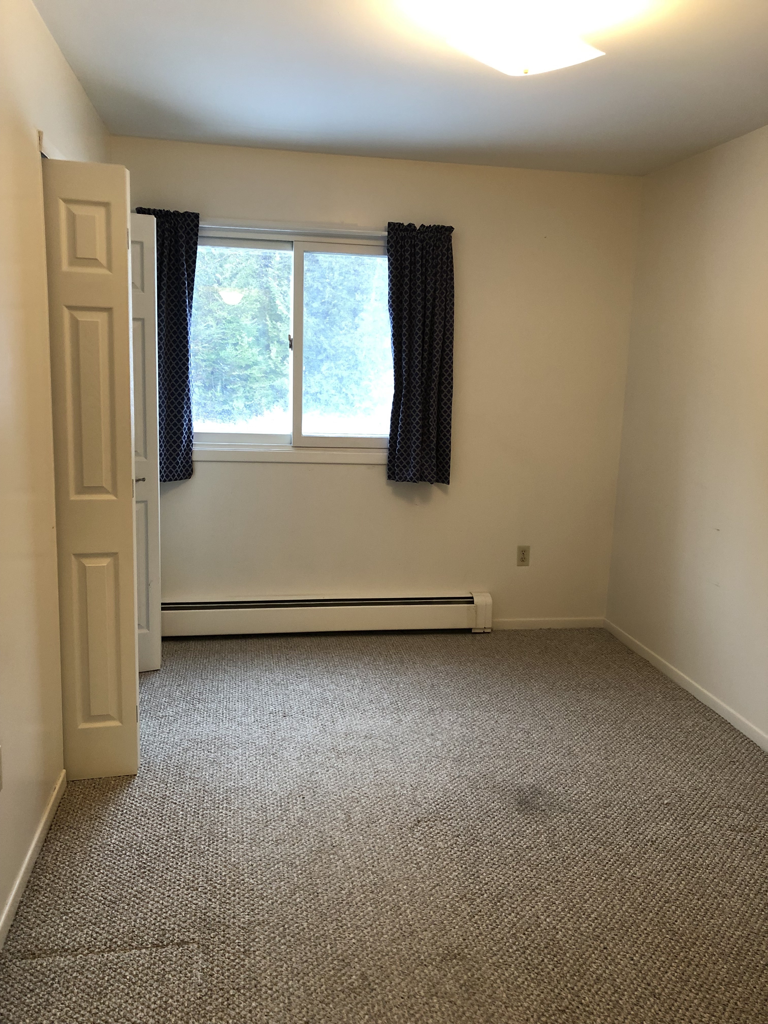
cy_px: 512
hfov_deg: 49.7
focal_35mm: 28
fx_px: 828
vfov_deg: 63.4
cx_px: 384
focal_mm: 4
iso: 50
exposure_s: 1/15
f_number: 1.8
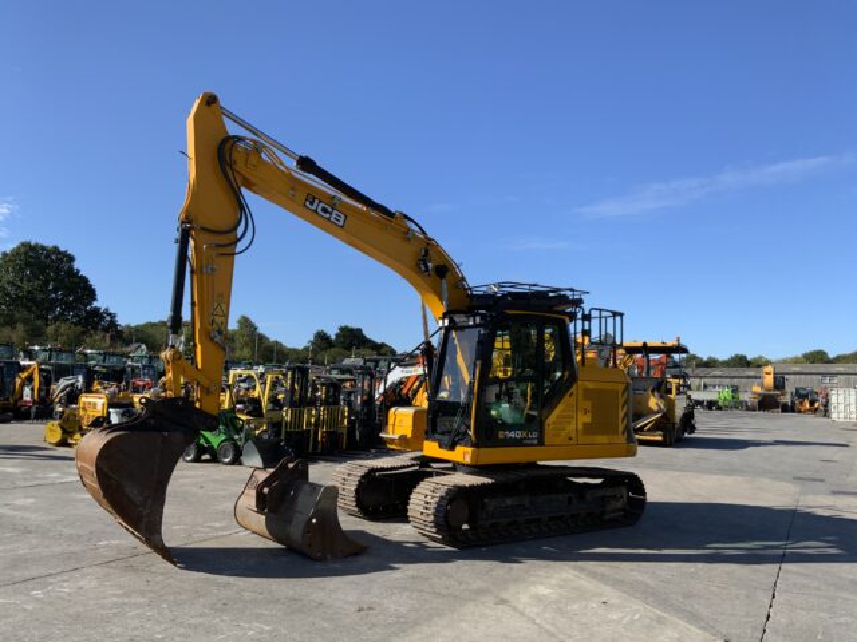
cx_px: 428
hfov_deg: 61.7
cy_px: 321
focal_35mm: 29
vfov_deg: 48.2
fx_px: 718
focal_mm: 3
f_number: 1.8
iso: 16
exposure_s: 1/1730
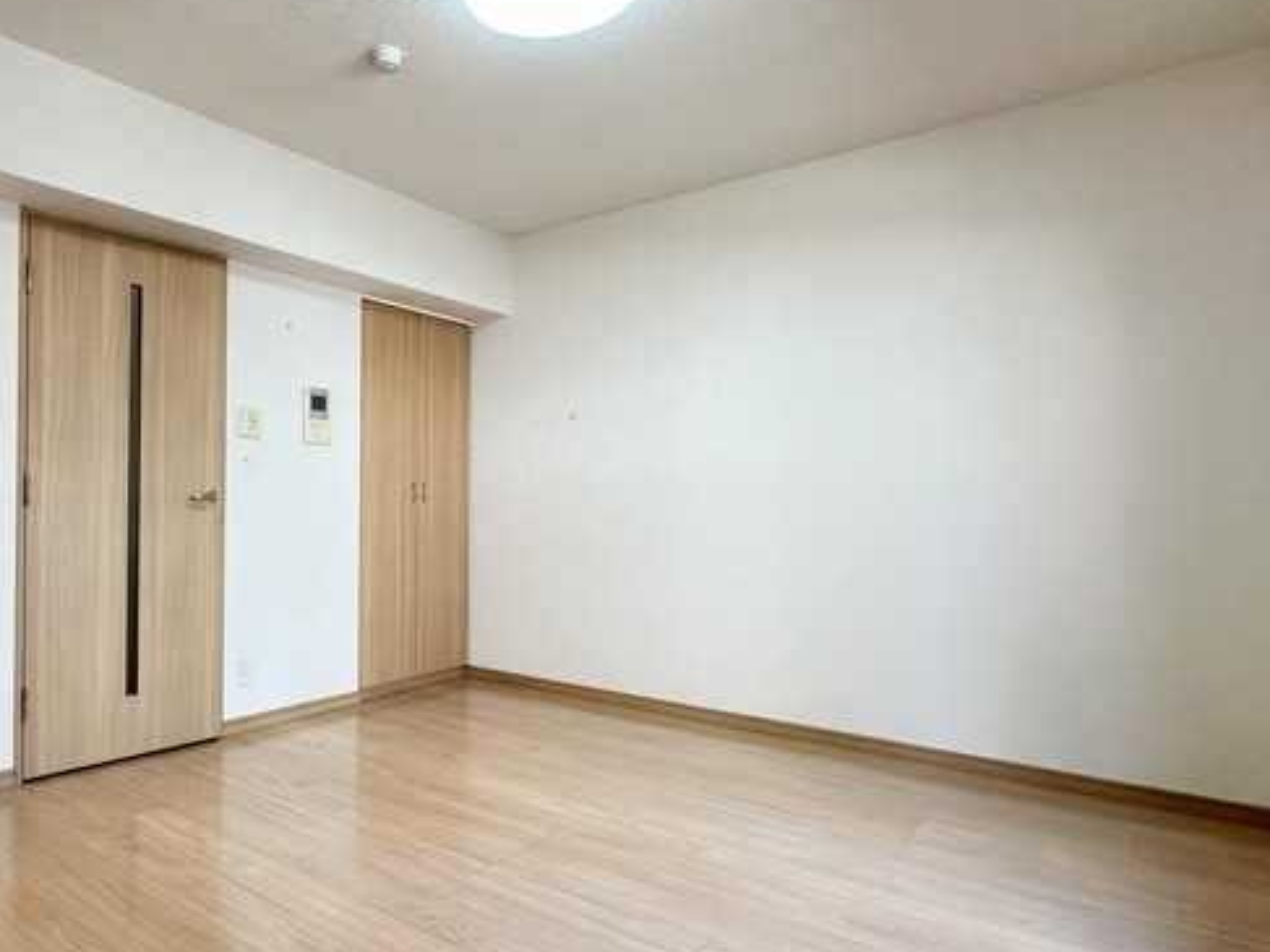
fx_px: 844
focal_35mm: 23
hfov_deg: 71.6
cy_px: 493
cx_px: 415
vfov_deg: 58.8
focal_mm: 2.22
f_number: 2.2
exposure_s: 1/100
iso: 200
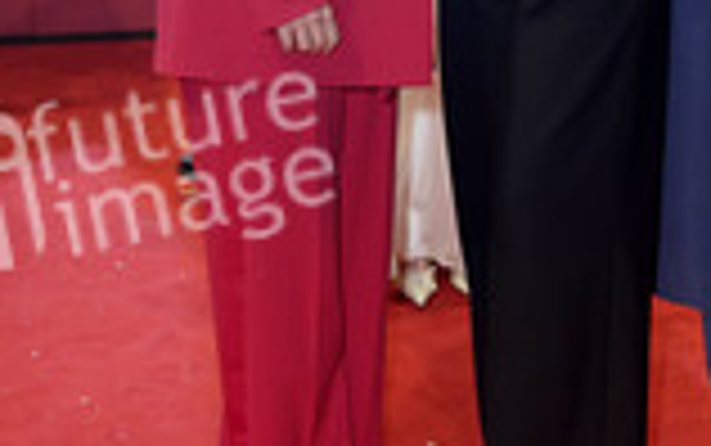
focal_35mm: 85
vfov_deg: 15.0
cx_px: 594
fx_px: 1648
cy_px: -45
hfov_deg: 23.9
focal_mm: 33
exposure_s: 1/160
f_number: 5.6
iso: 800
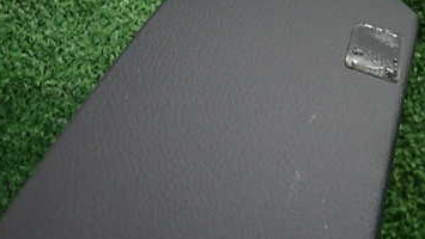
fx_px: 519
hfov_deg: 43.4
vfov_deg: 25.8
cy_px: 67
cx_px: 308
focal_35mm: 46
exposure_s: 1/40
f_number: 2
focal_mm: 4.5
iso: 200
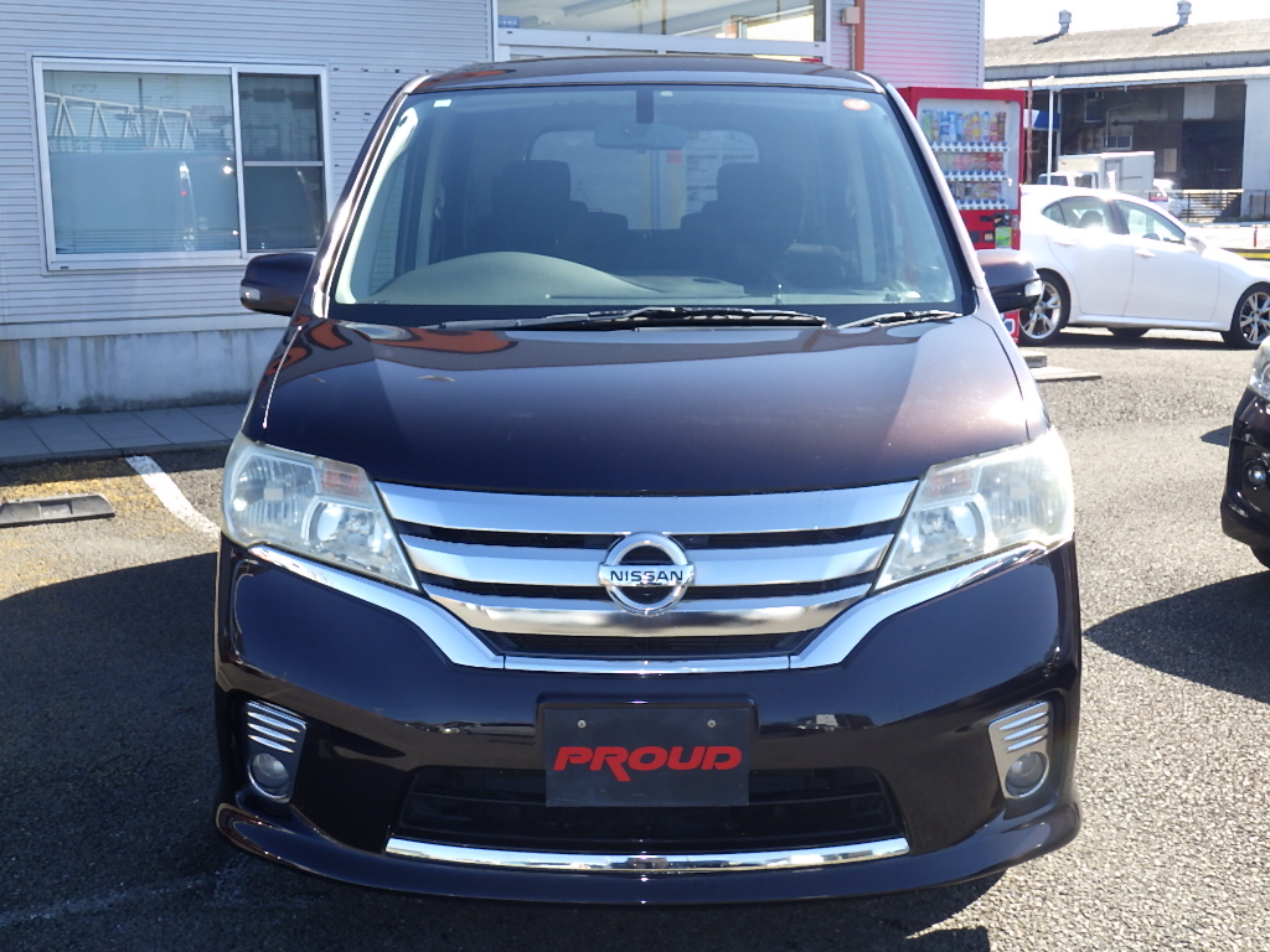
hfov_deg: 44.8
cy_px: 476
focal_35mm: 42
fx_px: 1541
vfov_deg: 34.3
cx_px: 635
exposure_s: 1/160
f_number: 5
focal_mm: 7.5
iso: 125
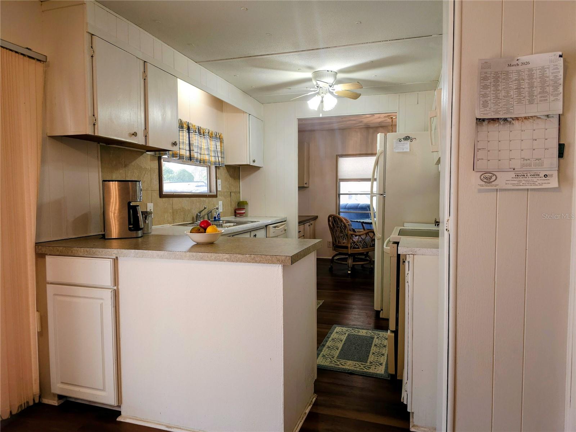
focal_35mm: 23
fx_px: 383
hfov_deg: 73.9
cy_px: 216
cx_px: 288
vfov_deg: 58.9
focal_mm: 6.3
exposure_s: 1/60
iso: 100
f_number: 1.7
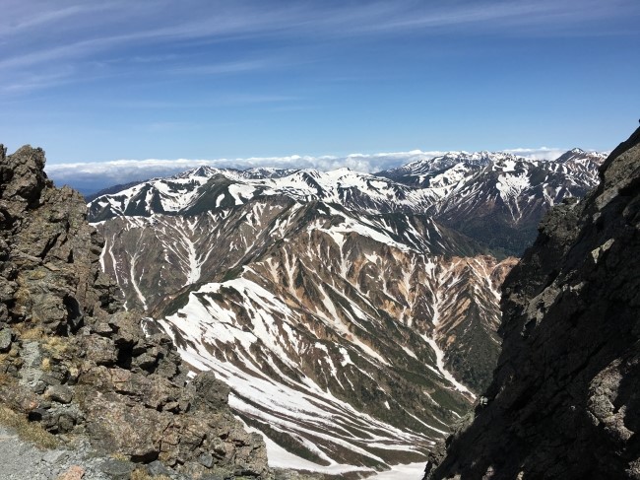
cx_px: 320
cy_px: 240
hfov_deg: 61.7
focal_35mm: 29
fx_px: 536
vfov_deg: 48.2
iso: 25
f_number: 2.2
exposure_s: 1/3497
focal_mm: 4.15
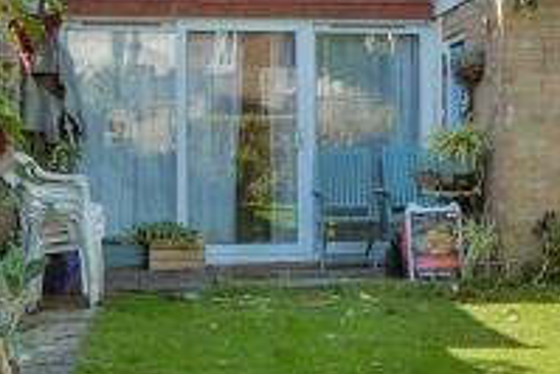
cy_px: 148
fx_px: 1199
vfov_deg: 17.7
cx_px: 428
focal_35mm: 77
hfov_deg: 25.9
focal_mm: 10
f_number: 8
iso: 160
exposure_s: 1/40
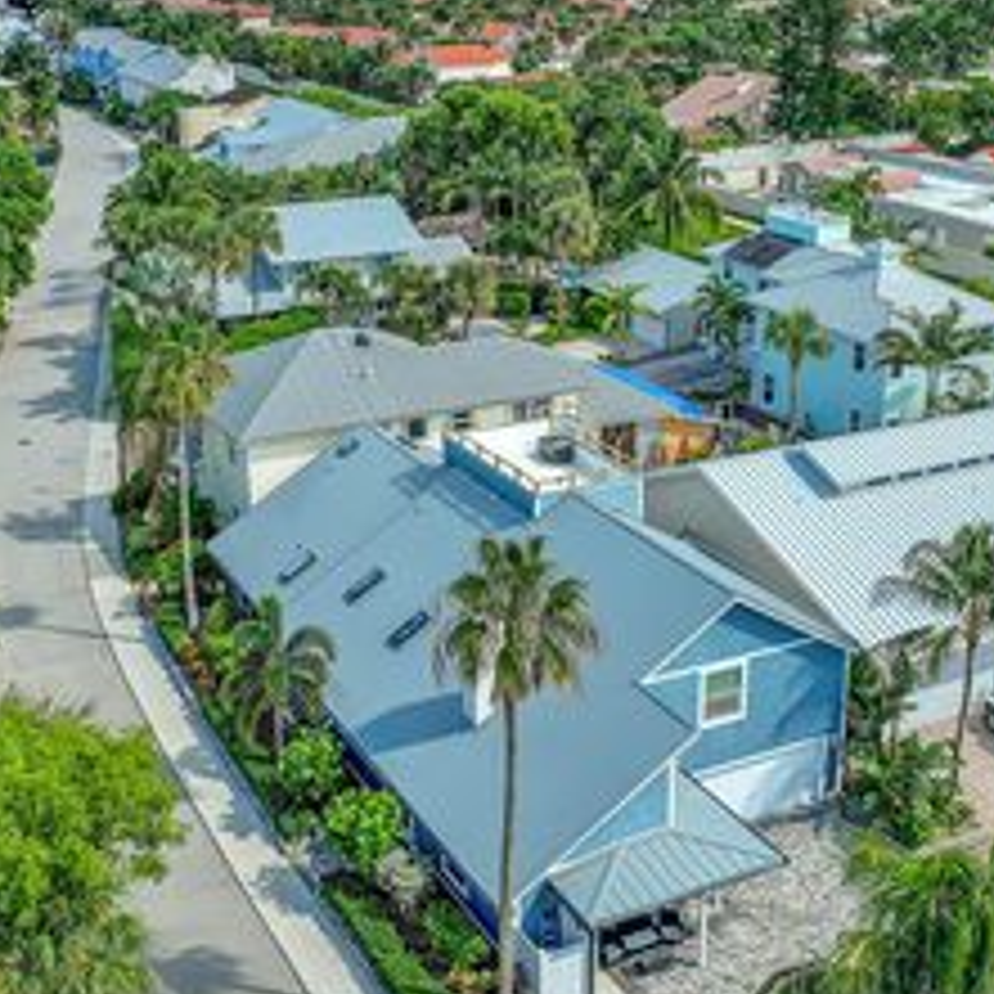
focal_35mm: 48
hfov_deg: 35.3
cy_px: 445
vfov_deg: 35.3
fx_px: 1559
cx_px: 531
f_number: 2.8
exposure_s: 1/1250
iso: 110
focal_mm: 12.3
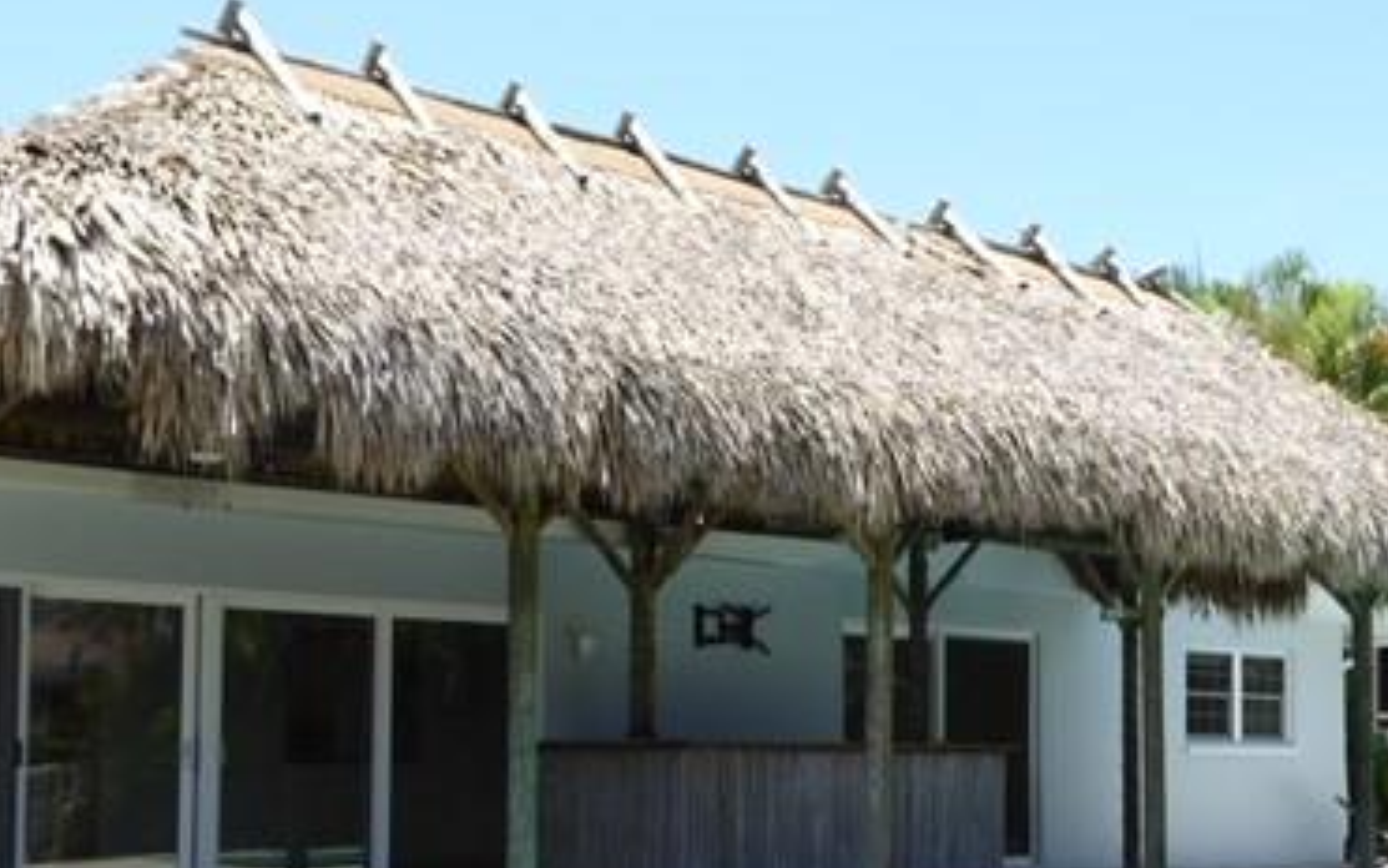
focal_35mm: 53
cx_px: 860
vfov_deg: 24.1
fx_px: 2005
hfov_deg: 38.0
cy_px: 673
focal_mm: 5
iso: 100
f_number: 3.5
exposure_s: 1/400
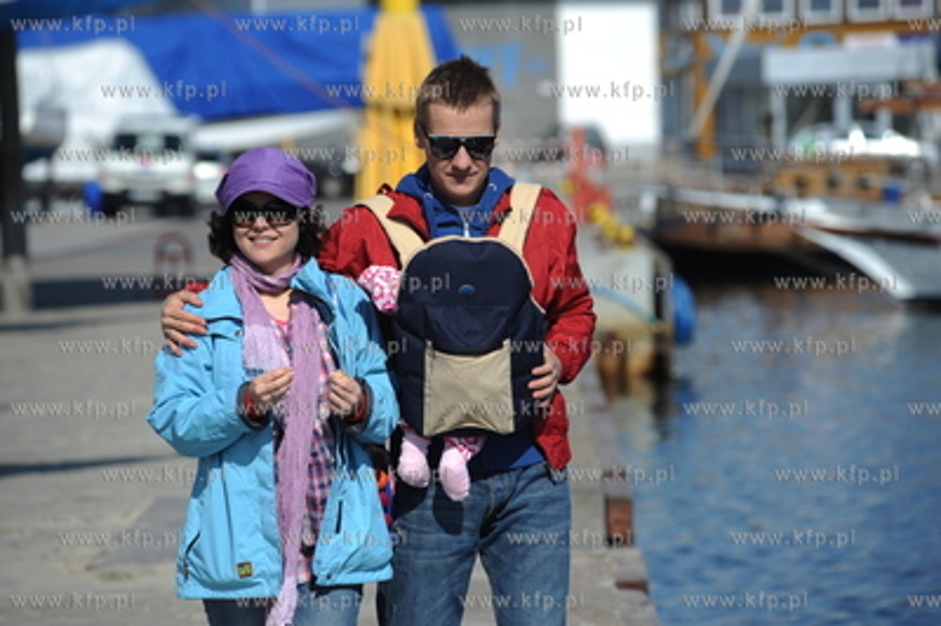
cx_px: 470
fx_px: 5223
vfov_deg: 6.9
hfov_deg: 10.3
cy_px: 313
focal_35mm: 200
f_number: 5.6
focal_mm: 200
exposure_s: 1/1000
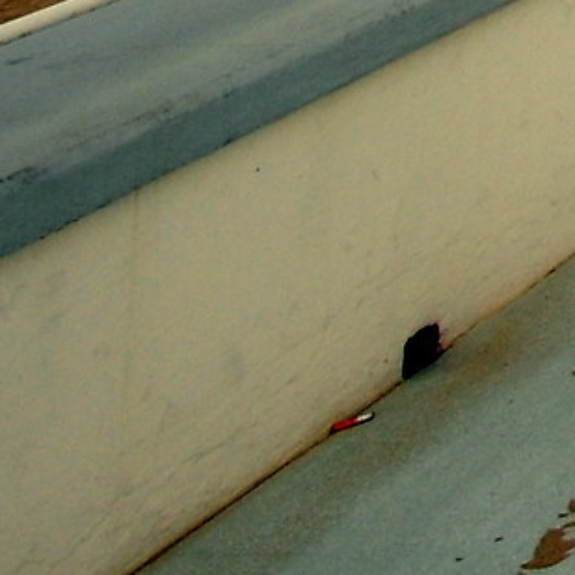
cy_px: -891
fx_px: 1861
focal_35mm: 99
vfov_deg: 12.6
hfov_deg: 10.5
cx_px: 1825
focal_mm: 10
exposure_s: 1/100
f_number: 14
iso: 200
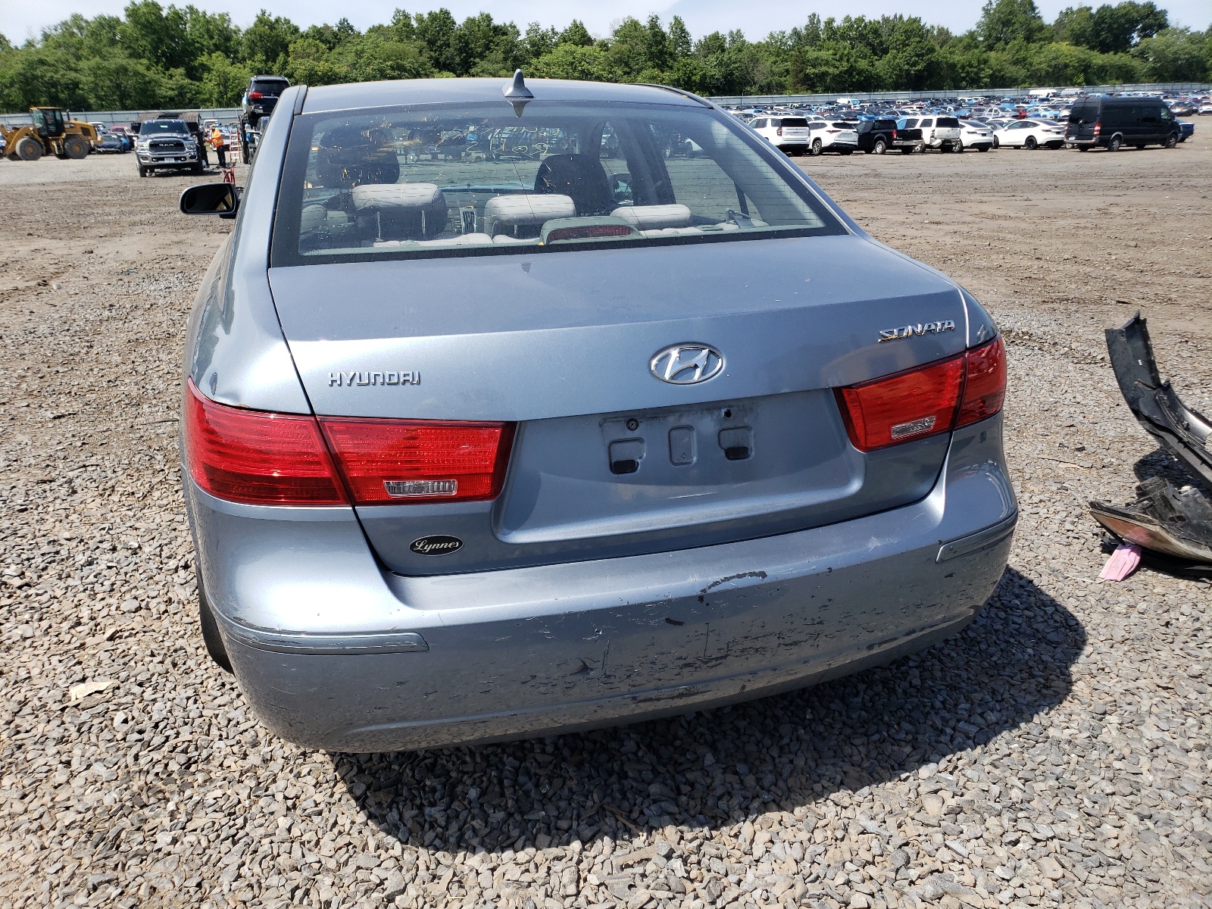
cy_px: 454
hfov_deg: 67.3
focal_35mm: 26
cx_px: 606
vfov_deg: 53.1
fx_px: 910
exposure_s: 1/2000
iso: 50
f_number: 1.5
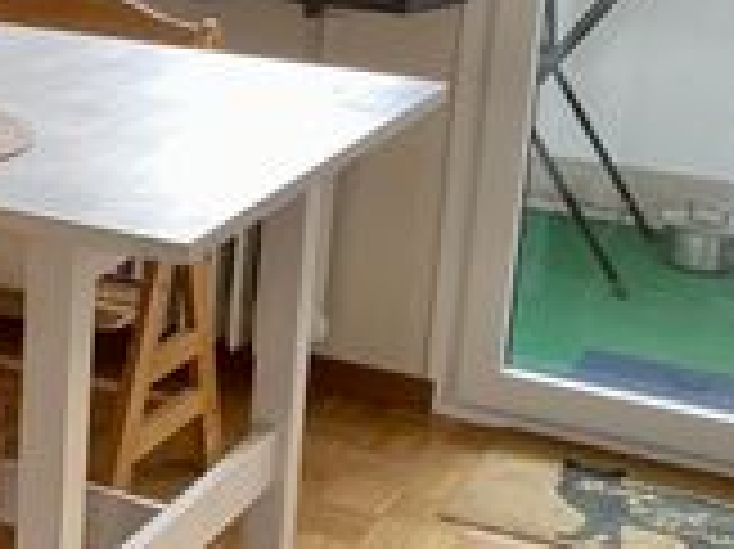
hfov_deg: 18.6
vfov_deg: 15.3
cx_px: -297
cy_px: 126
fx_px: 2034
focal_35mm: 96
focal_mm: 4.25
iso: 80
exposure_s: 1/121
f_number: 1.8
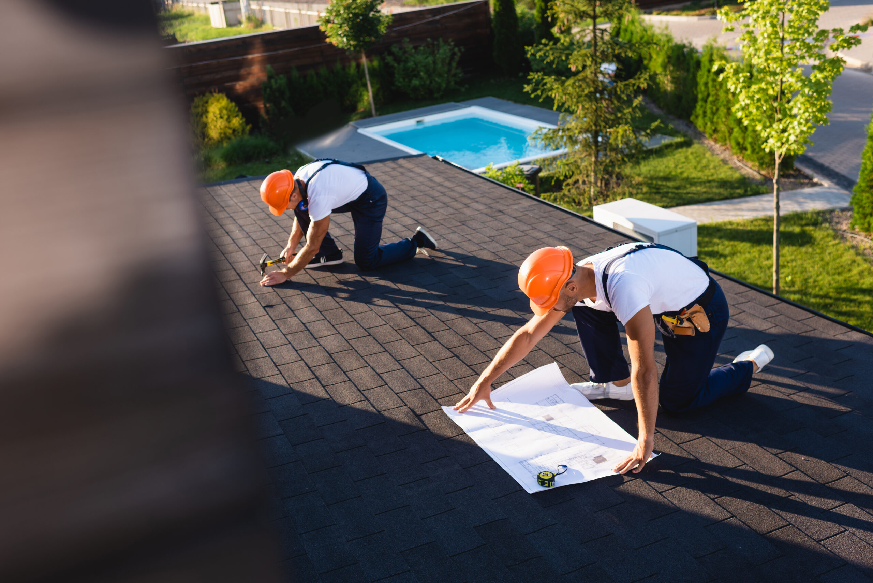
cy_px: 292
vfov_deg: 37.9
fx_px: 849
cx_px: 436
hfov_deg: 54.4
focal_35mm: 35
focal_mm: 35
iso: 100
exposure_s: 1/250
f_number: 3.5
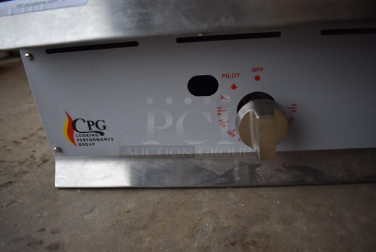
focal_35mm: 27
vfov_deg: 48.0
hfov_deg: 67.3
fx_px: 282
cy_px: 126
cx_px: 188
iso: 800
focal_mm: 18
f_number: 3.5
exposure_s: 1/200
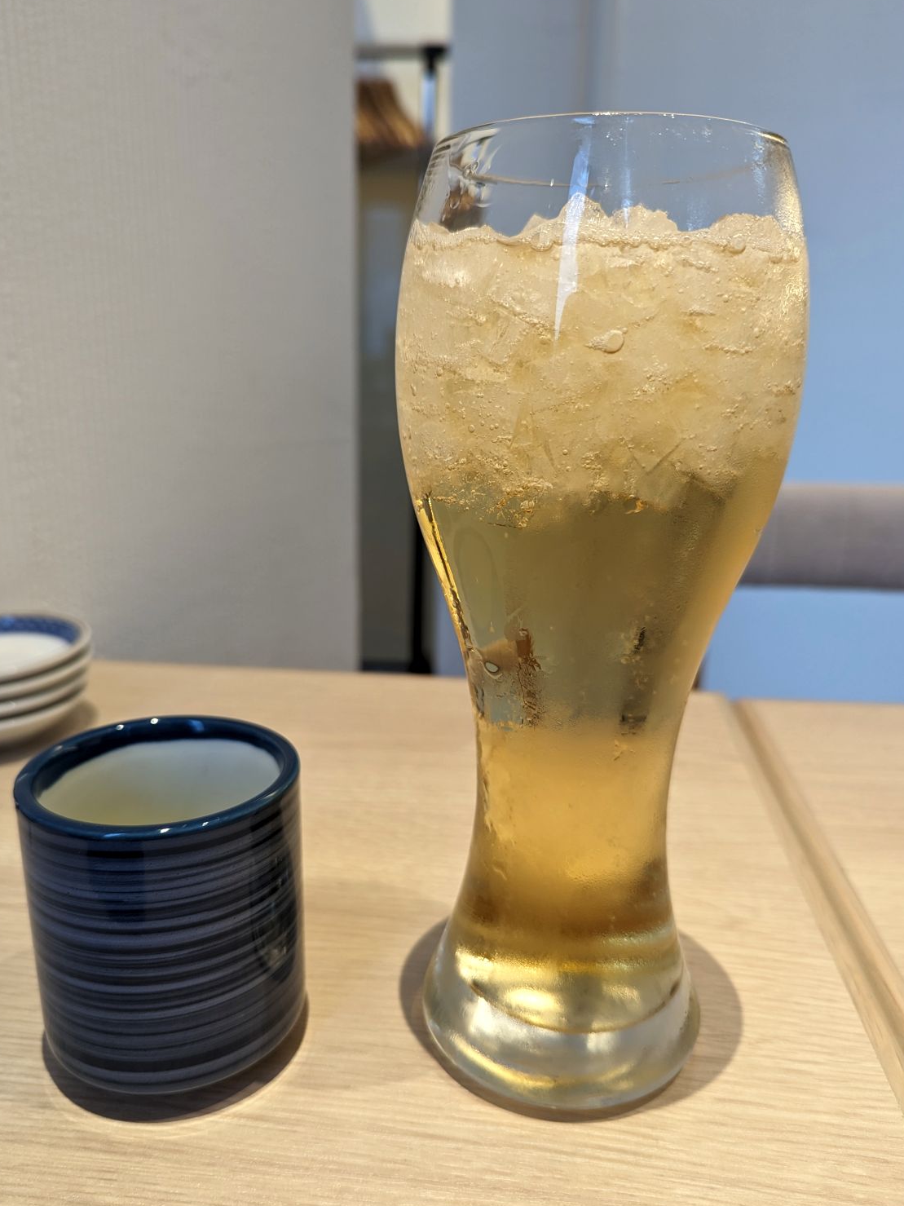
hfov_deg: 53.0
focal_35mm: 26
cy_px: 640
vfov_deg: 67.2
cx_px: 428
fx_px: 905
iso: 120
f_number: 1.85
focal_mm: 6.81
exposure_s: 1/48.5
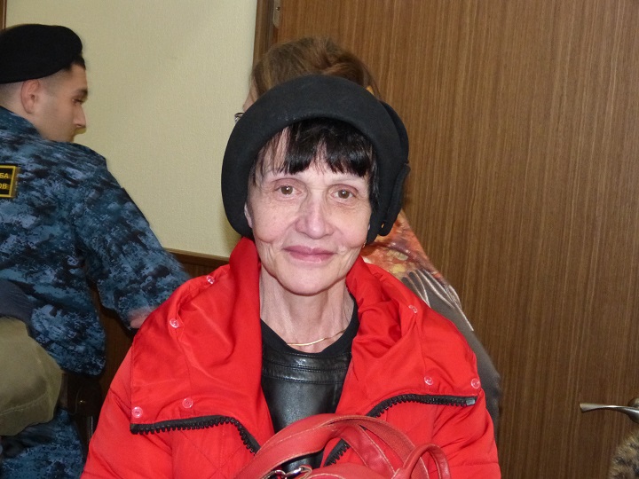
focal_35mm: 72
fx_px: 1329
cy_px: 240
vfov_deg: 20.4
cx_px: 320
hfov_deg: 27.0
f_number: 3.3
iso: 800
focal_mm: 12.9
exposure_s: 1/60
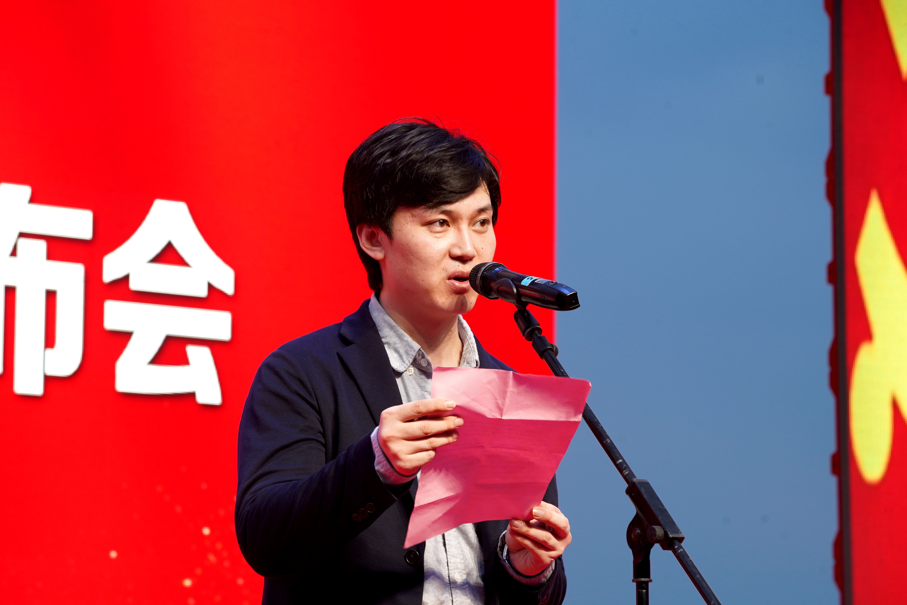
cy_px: 302
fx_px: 4031
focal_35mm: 160
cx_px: 454
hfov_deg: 12.8
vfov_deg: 8.6
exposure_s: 1/100
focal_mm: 160
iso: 640
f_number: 11
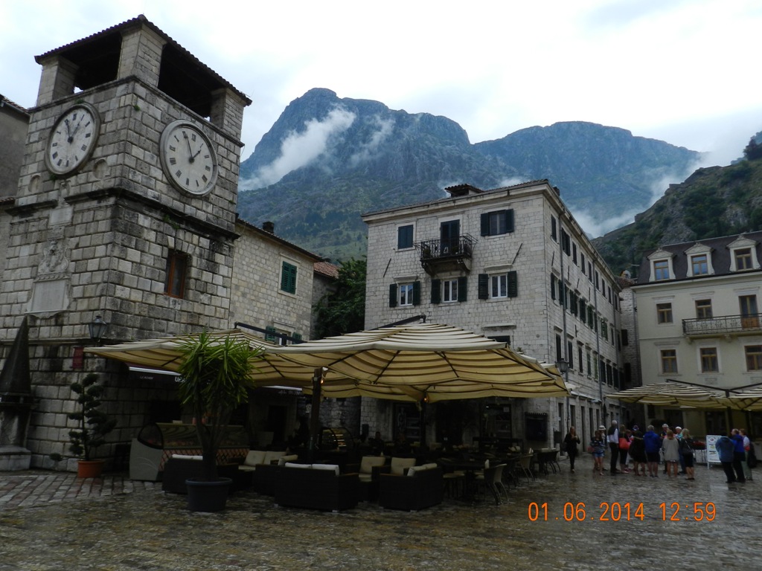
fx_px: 550
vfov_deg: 54.9
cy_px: 286
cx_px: 381
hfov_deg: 69.4
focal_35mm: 25
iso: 160
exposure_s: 1/800
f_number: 4.5
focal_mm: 4.5
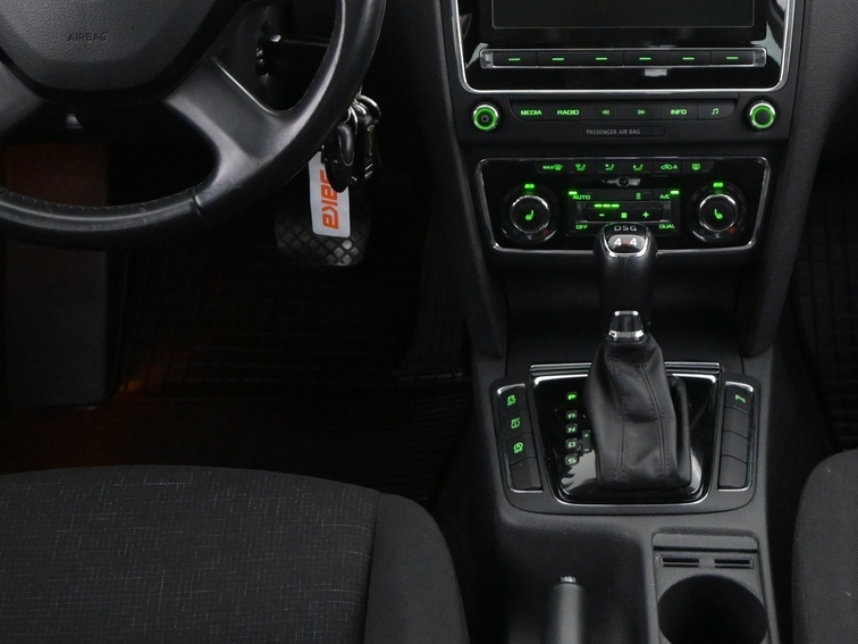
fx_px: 1685
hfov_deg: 28.2
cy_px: 123
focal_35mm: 68
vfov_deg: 21.3
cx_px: 622
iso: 3600
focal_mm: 22
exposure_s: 1/40
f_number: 4
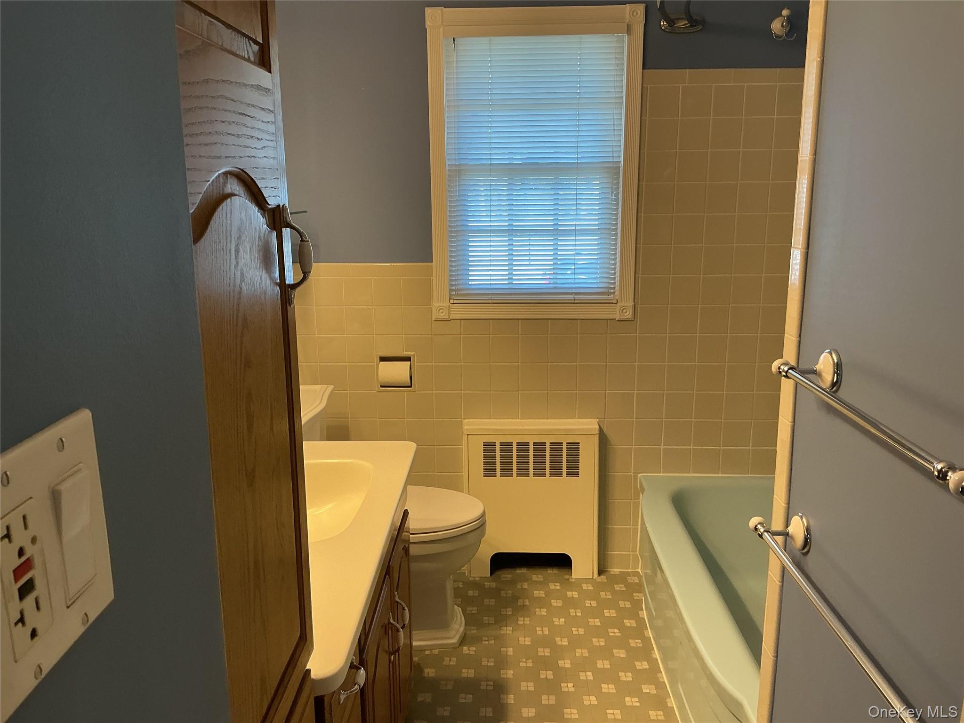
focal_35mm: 29
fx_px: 808
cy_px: 362
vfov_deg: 48.2
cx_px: 482
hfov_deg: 61.7
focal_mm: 3
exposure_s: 1/60
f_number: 1.8
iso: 80
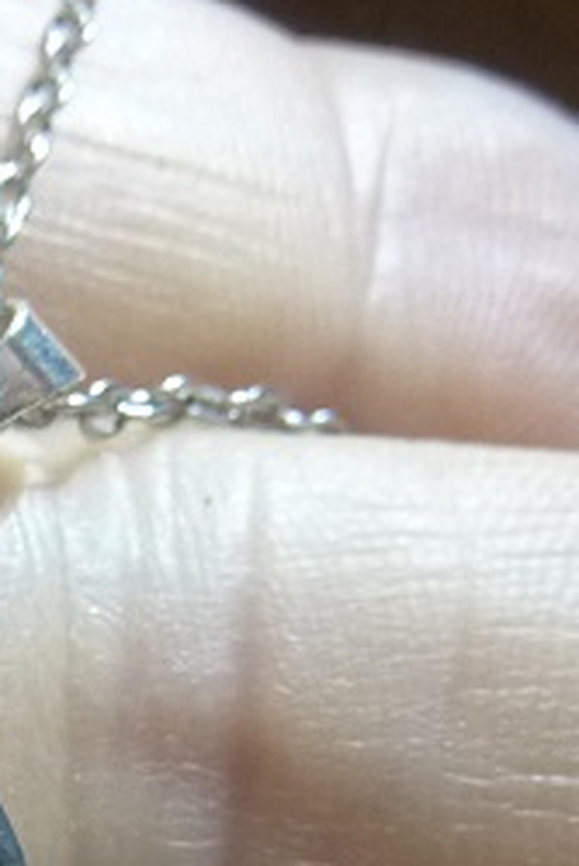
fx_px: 2313
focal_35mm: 96
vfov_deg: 20.5
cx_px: -430
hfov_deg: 13.0
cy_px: 880
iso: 320
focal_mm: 4.1
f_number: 3.3
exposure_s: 1/60
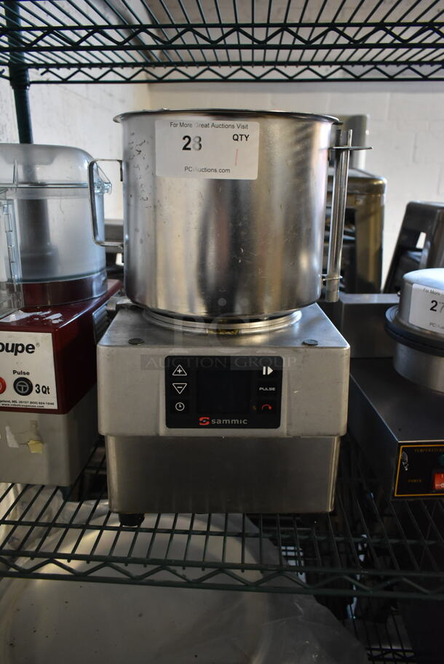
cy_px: 332
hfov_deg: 48.0
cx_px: 222
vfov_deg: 67.3
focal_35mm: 27
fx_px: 499
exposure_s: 1/30
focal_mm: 18
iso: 1400
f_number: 3.5
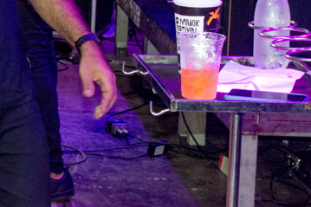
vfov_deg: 7.4
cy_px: -66
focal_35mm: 184
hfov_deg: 10.9
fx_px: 1589
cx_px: -78
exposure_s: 1/60
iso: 3200
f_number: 13
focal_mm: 44
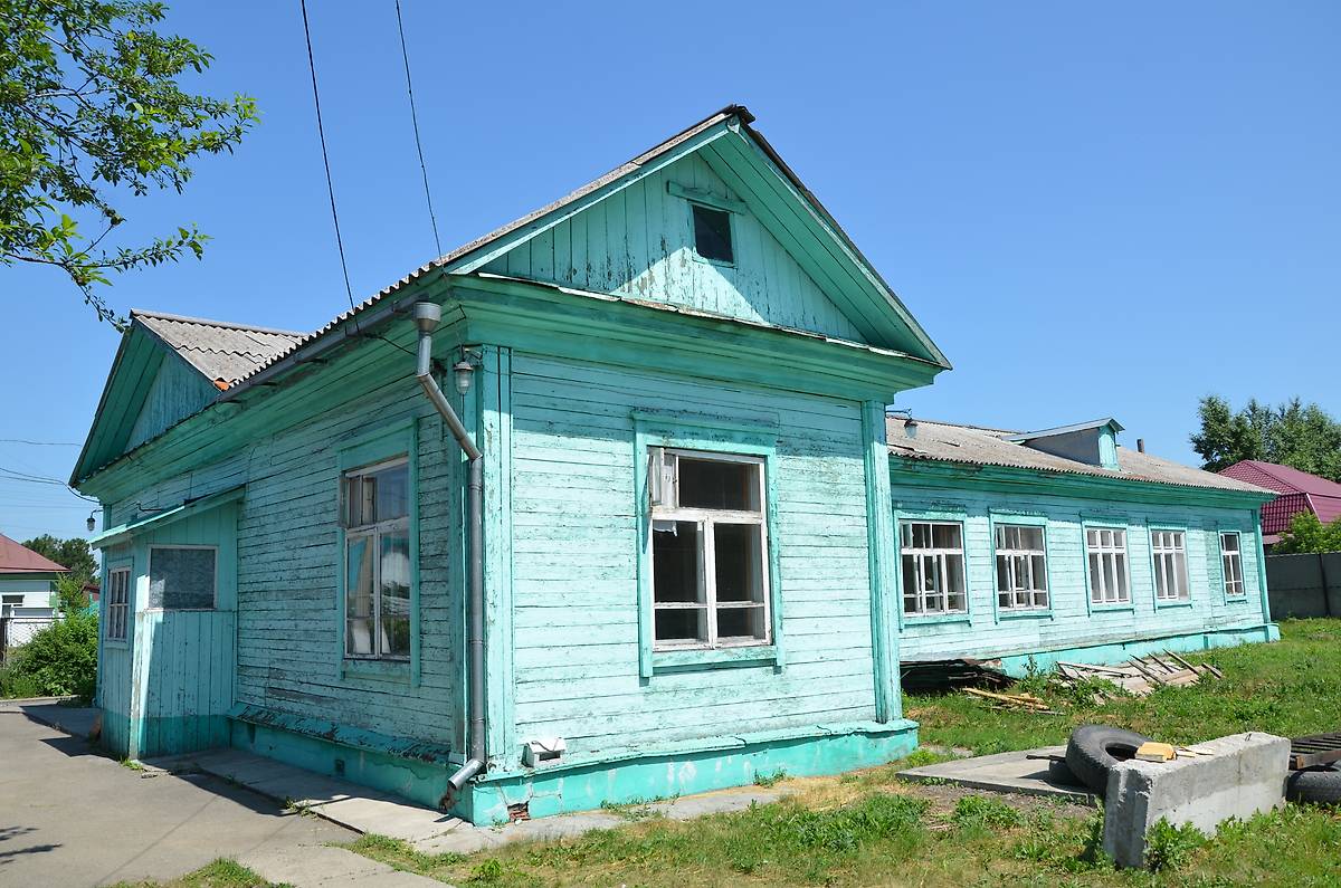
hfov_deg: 67.5
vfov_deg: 47.7
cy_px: 444
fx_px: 1004
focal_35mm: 27
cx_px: 670
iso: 100
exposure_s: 1/250
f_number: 8
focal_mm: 18
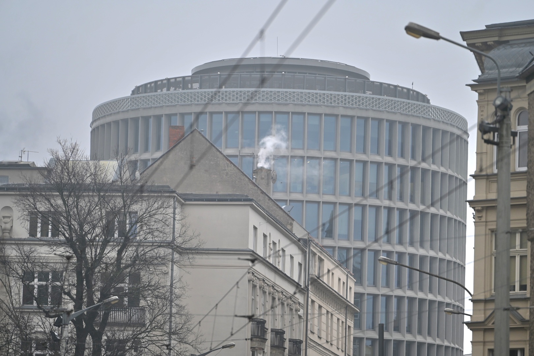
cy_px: 178
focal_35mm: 180
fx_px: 2670
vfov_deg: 7.6
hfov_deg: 11.4
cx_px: 267
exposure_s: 1/400
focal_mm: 180
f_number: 3.2
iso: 100
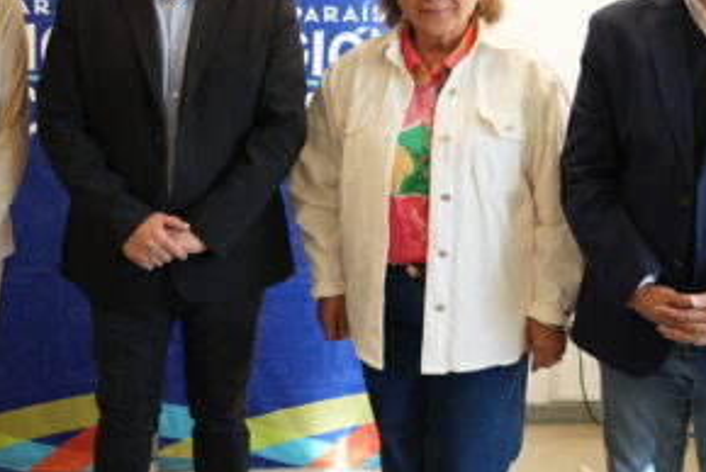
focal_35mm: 62
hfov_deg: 32.0
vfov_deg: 21.7
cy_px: 107
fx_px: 1217
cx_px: 217
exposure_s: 1/100
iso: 500
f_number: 4
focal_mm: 30
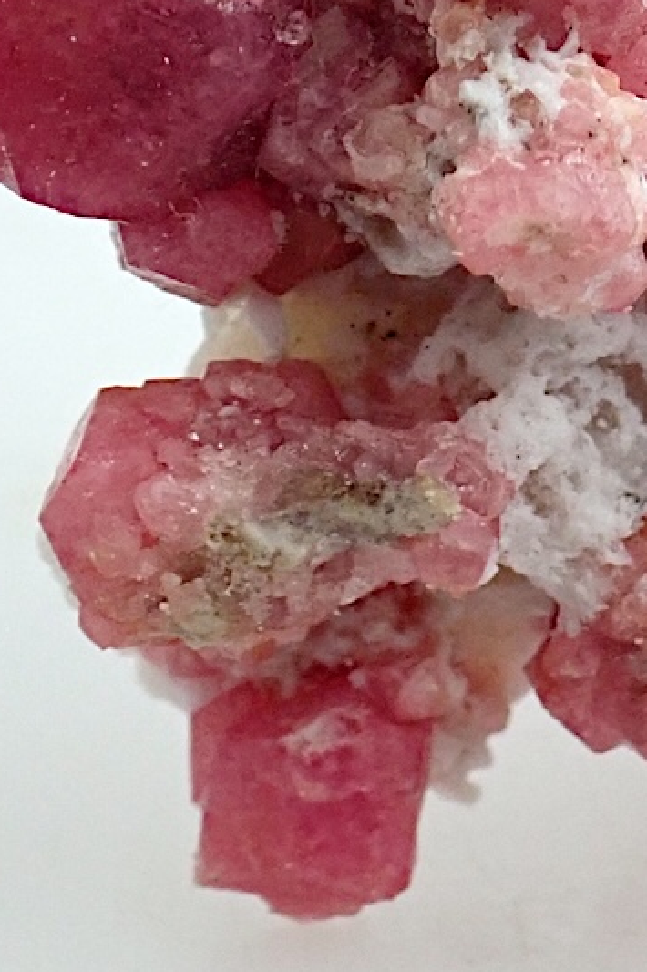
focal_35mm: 244
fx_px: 6582
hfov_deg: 5.6
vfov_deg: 8.4
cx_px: 780
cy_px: 372
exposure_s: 1/30
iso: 800
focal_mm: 18
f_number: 4.9
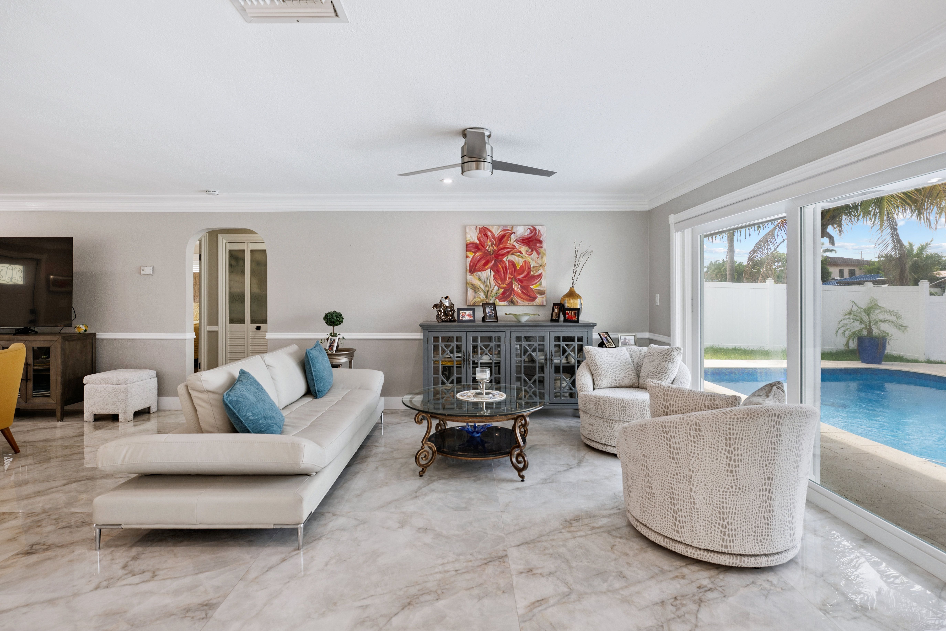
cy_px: 316
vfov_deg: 67.4
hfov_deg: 90.0
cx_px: 473
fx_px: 473
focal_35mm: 18
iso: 250
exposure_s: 1/60
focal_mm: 18
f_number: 7.1
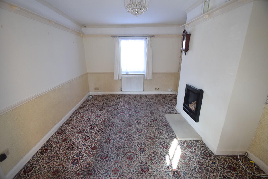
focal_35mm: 15
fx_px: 112
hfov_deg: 100.4
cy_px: 90
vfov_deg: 77.3
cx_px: 134
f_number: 4
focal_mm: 10
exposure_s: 1/60
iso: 560
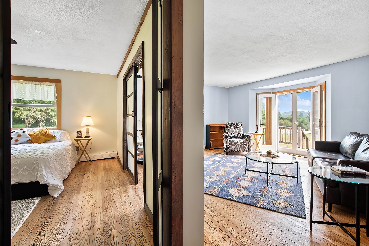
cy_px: 123
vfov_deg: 77.3
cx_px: 184
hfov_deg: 100.4
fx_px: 154
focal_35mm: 15
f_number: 10
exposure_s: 1/25
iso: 400
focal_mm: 10
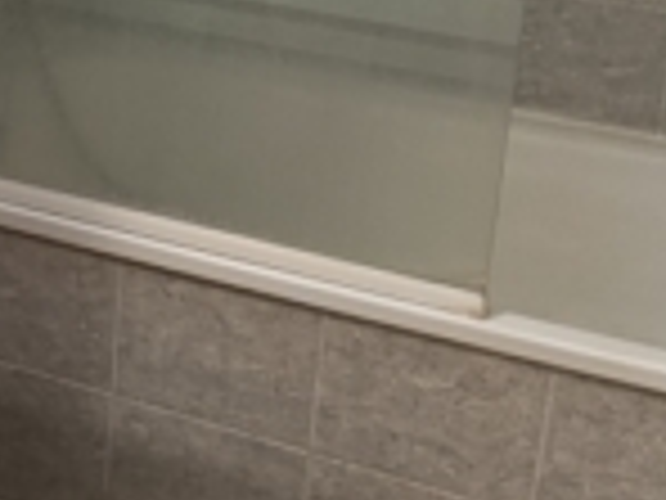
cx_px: 14
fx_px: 1751
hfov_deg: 20.9
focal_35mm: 91
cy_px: 90
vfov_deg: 16.1
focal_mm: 6.14
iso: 1250
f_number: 1.6
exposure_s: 1/50
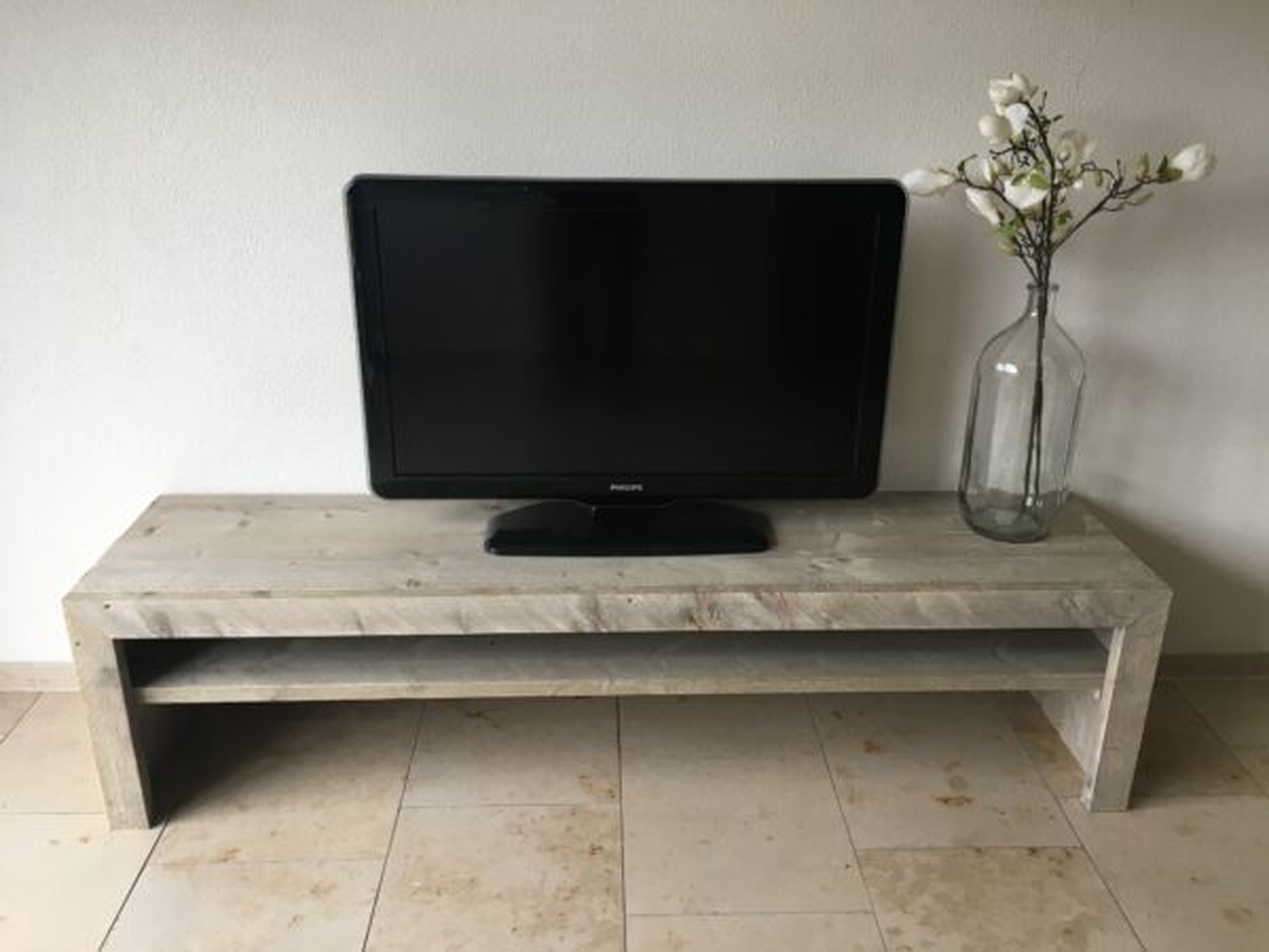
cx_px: 634
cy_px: 476
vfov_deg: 48.2
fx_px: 1063
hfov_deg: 61.7
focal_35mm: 29
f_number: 2.2
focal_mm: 4.15
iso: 80
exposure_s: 1/33
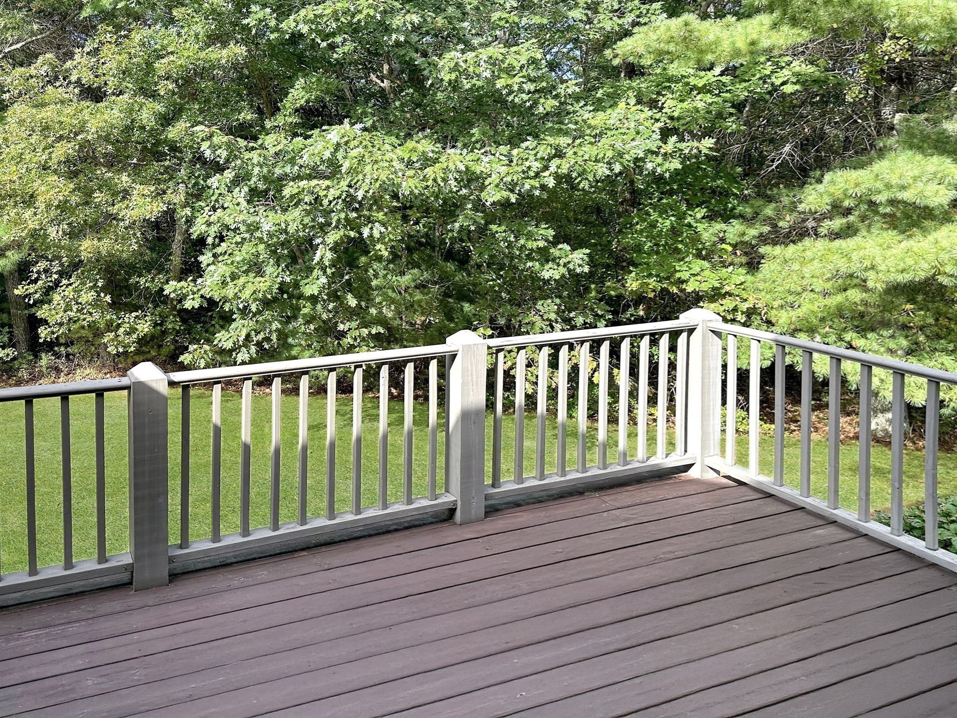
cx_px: 478
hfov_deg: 71.6
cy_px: 359
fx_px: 664
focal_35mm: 24
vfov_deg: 56.8
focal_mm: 6.86
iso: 80
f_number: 1.8
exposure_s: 1/950
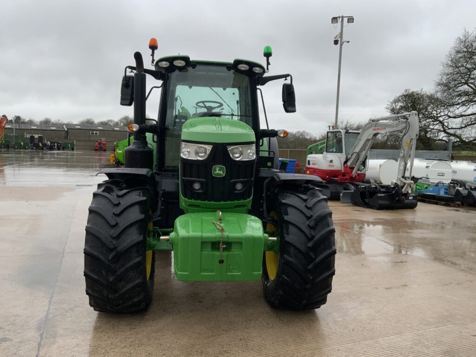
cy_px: 178
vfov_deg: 48.2
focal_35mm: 29
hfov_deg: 61.7
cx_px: 238
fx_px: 399
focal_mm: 3
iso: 64
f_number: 1.8
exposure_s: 1/81
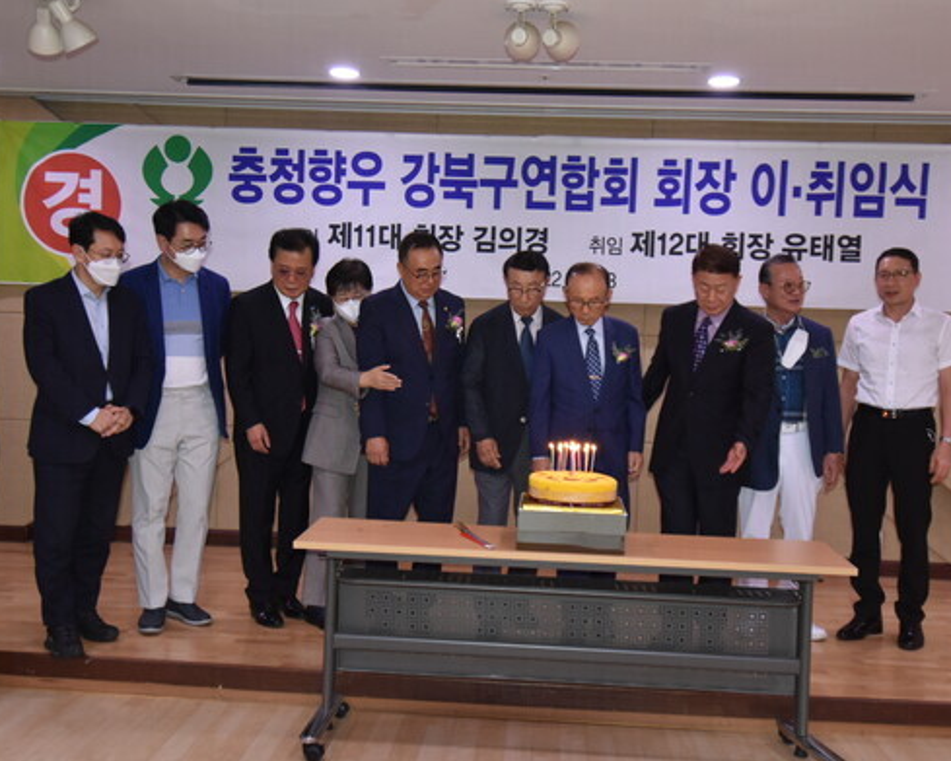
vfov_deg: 39.1
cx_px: 480
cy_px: 387
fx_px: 1069
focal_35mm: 38
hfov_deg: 47.9
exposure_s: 1/60
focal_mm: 22
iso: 1000
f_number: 4
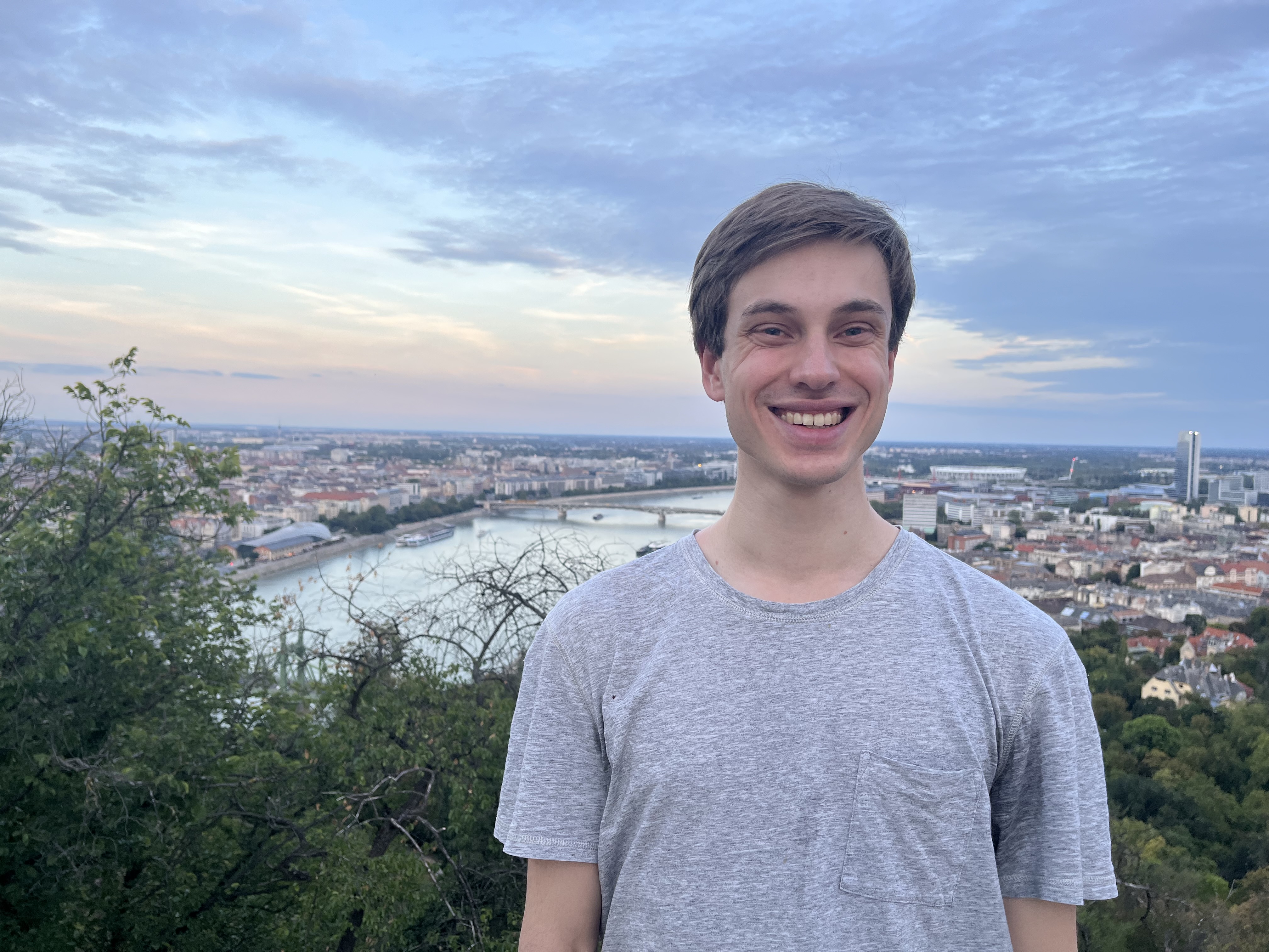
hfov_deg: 67.3
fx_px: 953
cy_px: 476
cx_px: 634
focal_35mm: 26
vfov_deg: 53.1
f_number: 1.6
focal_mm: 5.1
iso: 40
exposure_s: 1/192
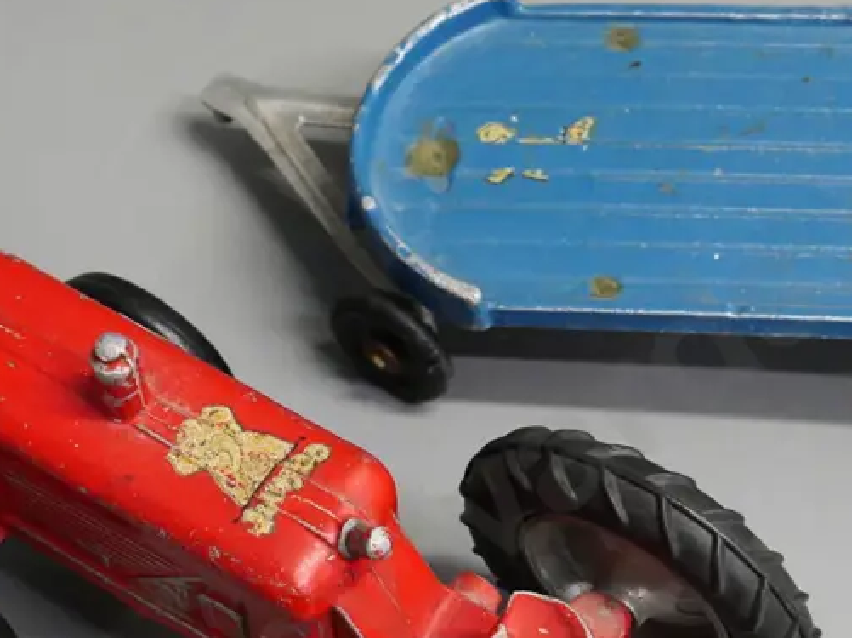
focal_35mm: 90
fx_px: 2214
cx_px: 502
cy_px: 505
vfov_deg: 16.3
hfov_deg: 21.8
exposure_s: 1/60
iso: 1600
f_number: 5.3
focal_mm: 22
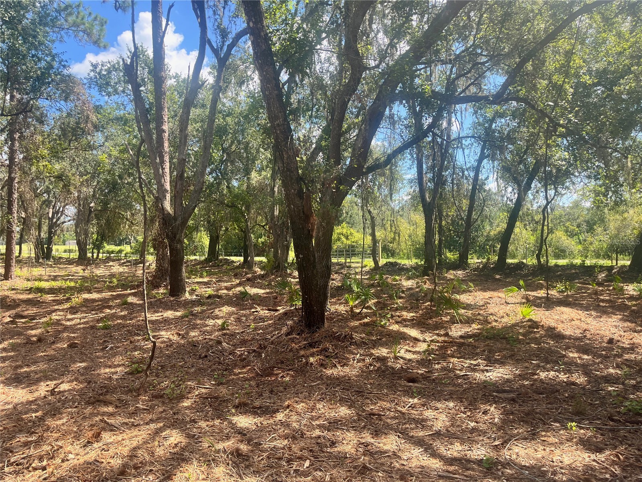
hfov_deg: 67.3
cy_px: 241
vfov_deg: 53.1
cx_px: 321
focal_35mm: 26
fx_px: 482
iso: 50
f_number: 1.6
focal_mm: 5.1
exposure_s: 1/821
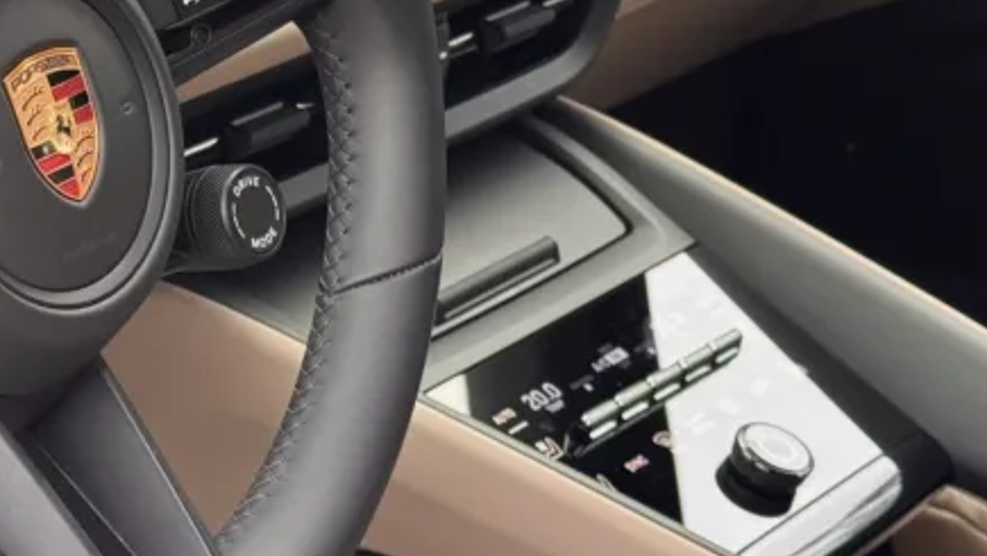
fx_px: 3220
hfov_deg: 16.9
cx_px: -75
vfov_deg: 9.8
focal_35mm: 123
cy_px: 93
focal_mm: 6.76
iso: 250
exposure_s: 1/45
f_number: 1.78
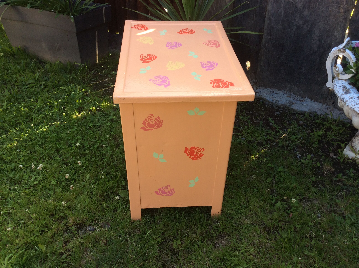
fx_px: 331
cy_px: 134
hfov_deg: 56.9
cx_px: 180
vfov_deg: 44.1
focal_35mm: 32
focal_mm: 3.3
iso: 32
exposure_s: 1/187
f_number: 2.4
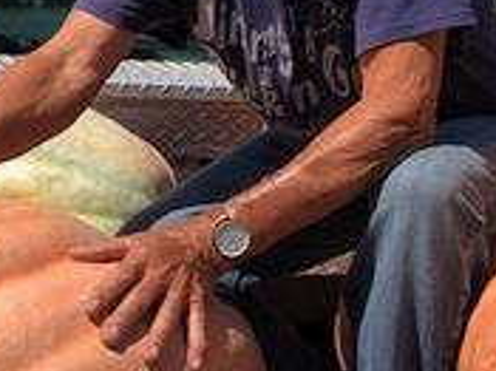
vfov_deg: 22.9
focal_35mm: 64
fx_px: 916
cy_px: 161
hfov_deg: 30.2
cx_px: 300
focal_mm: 3.99
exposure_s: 1/1799
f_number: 1.8
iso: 20
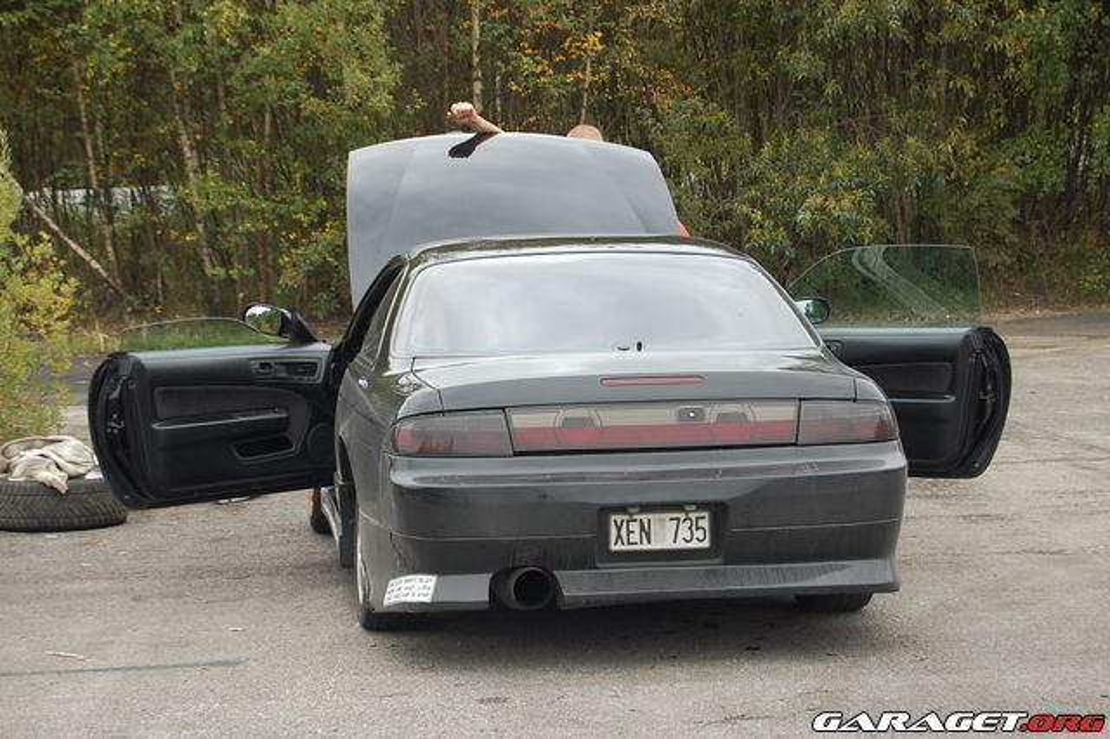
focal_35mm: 82
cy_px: 370
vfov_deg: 16.5
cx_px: 555
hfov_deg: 24.6
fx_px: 2542
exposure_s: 1/160
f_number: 9
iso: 400
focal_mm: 55
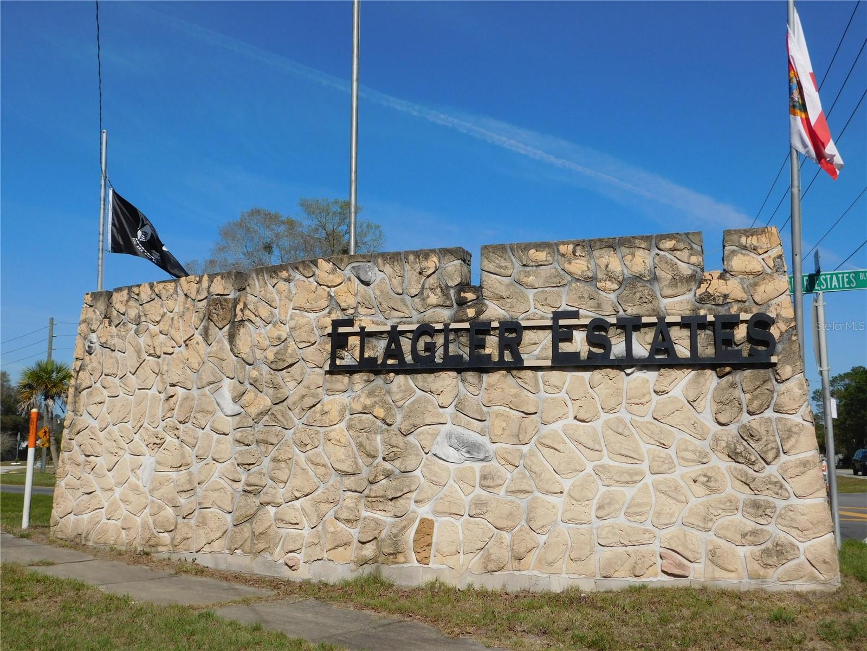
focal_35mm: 36
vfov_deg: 39.7
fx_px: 902
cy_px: 326
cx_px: 434
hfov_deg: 51.4
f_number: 7
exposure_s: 1/800
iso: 125
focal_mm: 6.3
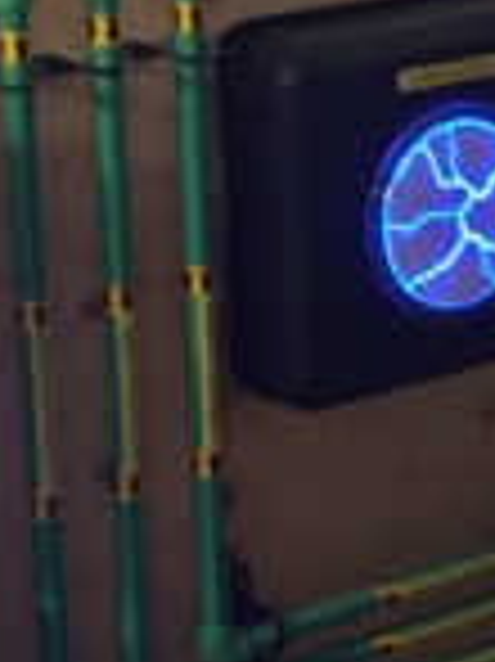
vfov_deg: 14.2
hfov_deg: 10.6
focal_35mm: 139
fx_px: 2654
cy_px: 448
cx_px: 466
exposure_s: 1/30
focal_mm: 4.15
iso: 200
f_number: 2.2
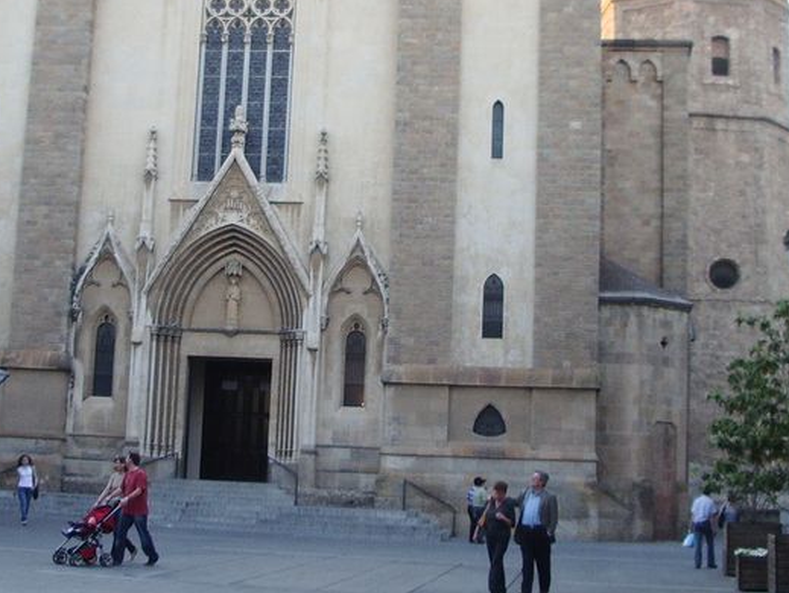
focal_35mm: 69
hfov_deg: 28.1
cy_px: 157
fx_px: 1574
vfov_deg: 21.2
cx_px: 341
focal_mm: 5.8
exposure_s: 1/80
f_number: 2.6
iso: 100
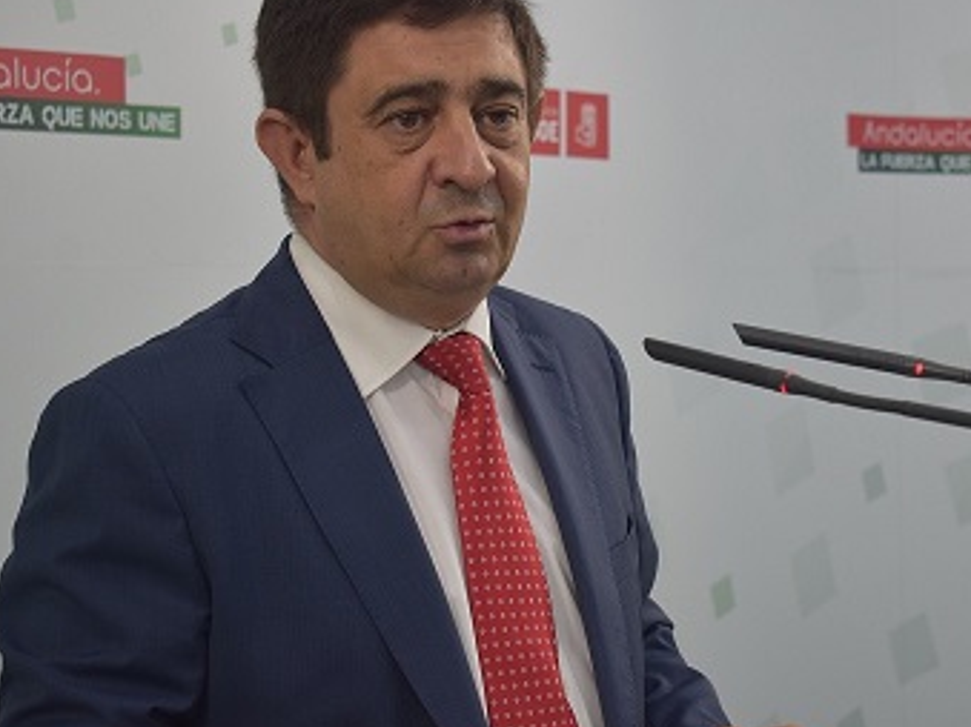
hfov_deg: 20.8
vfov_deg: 15.7
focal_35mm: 94
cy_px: 283
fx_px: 2636
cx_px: 650
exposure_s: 1/60
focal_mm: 46
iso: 560
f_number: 5.3
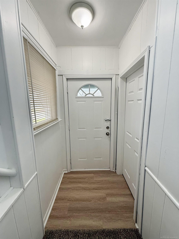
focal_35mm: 14
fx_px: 97
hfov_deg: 85.7
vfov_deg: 102.1
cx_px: 90
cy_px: 120
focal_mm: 2.22
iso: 160
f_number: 2.2
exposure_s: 1/120
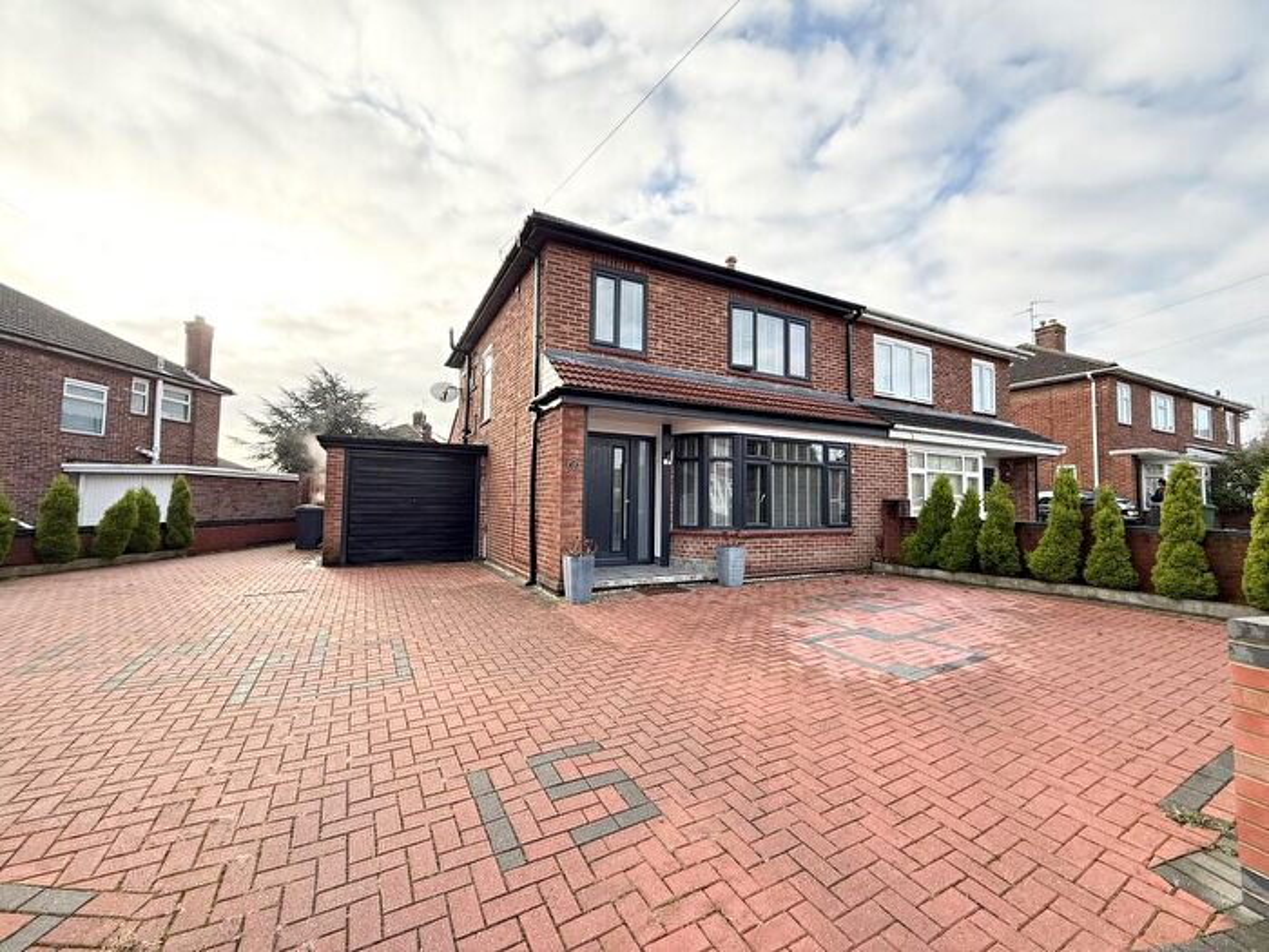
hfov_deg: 102.1
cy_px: 476
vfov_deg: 85.7
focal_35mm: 14
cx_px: 634
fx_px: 513
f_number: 2.2
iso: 64
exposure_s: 1/390
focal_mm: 2.22
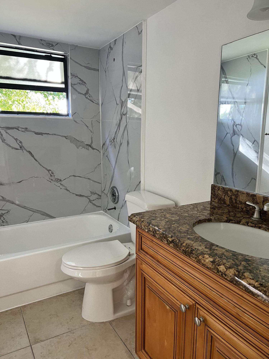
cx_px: 134
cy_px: 180
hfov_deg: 53.1
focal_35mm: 26
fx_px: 269
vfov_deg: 67.3
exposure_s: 1/99
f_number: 1.5
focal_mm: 5.7
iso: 125
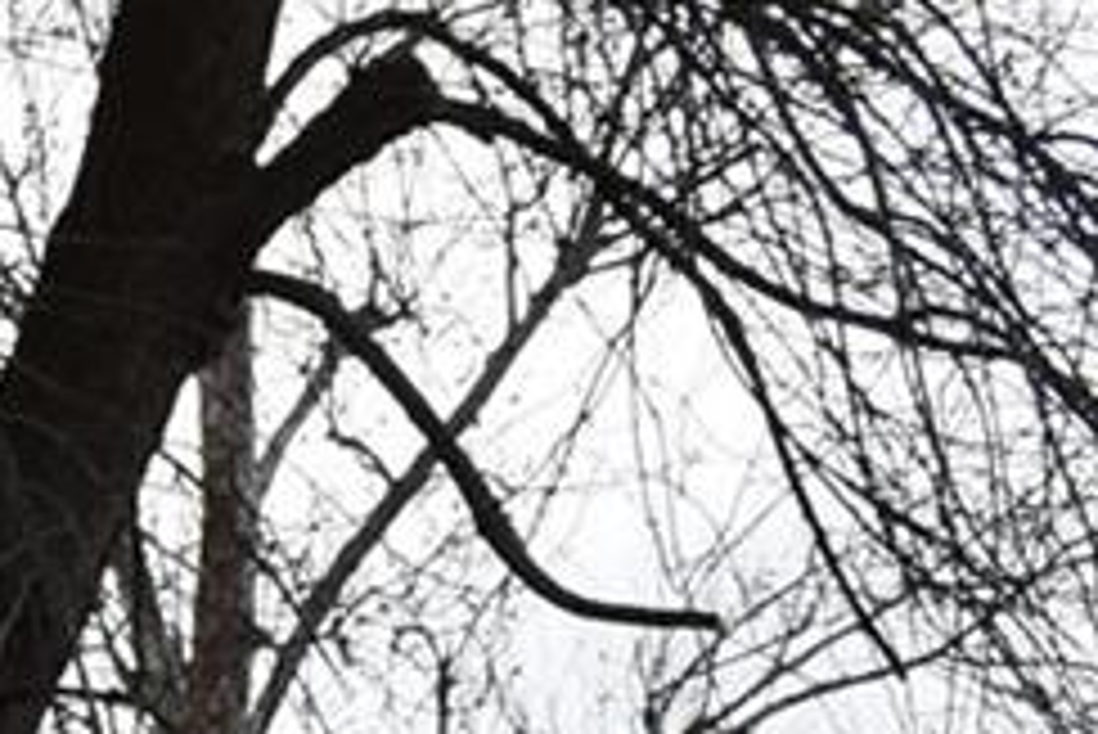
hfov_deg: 8.5
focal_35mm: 216
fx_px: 6592
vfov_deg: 6.0
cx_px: -1778
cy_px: 2103
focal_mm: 22
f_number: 8
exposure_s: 1/500
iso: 280
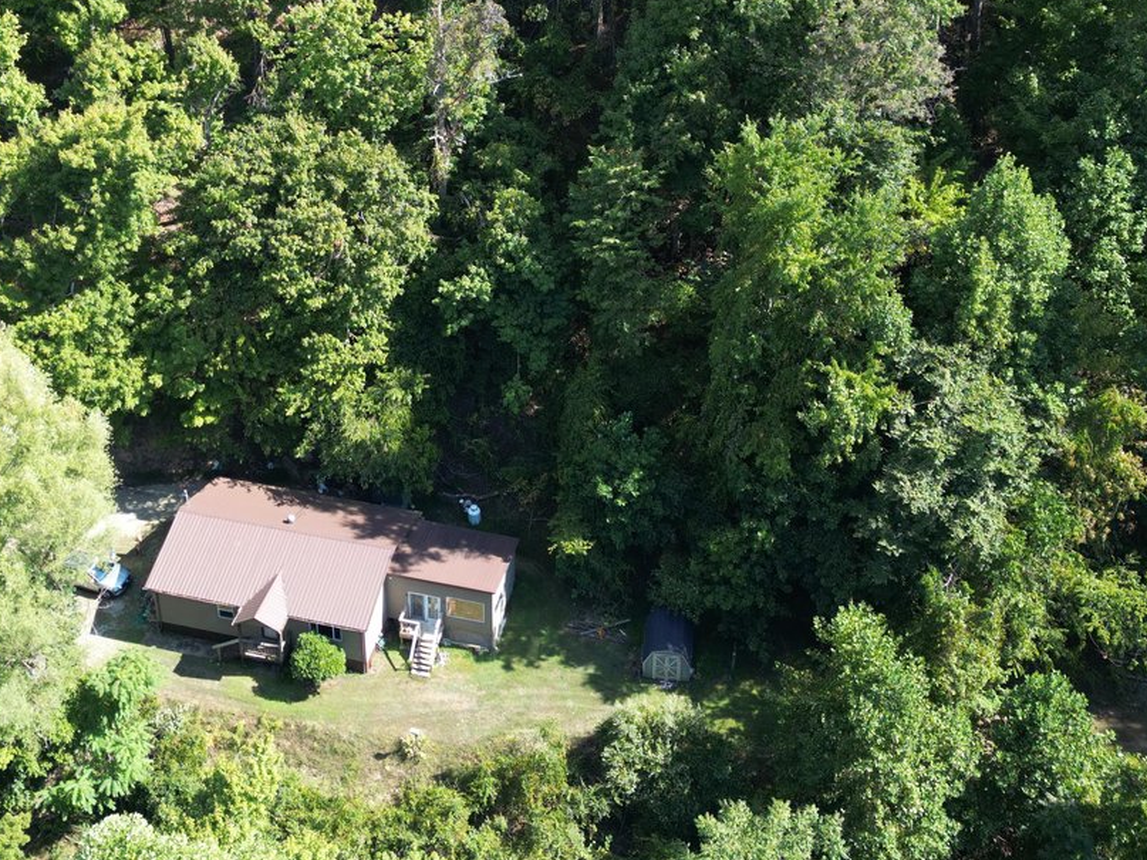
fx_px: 1491
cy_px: 177
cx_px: 531
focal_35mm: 45
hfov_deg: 42.1
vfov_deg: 31.4
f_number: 1.7
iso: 110
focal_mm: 6.72
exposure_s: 1/640
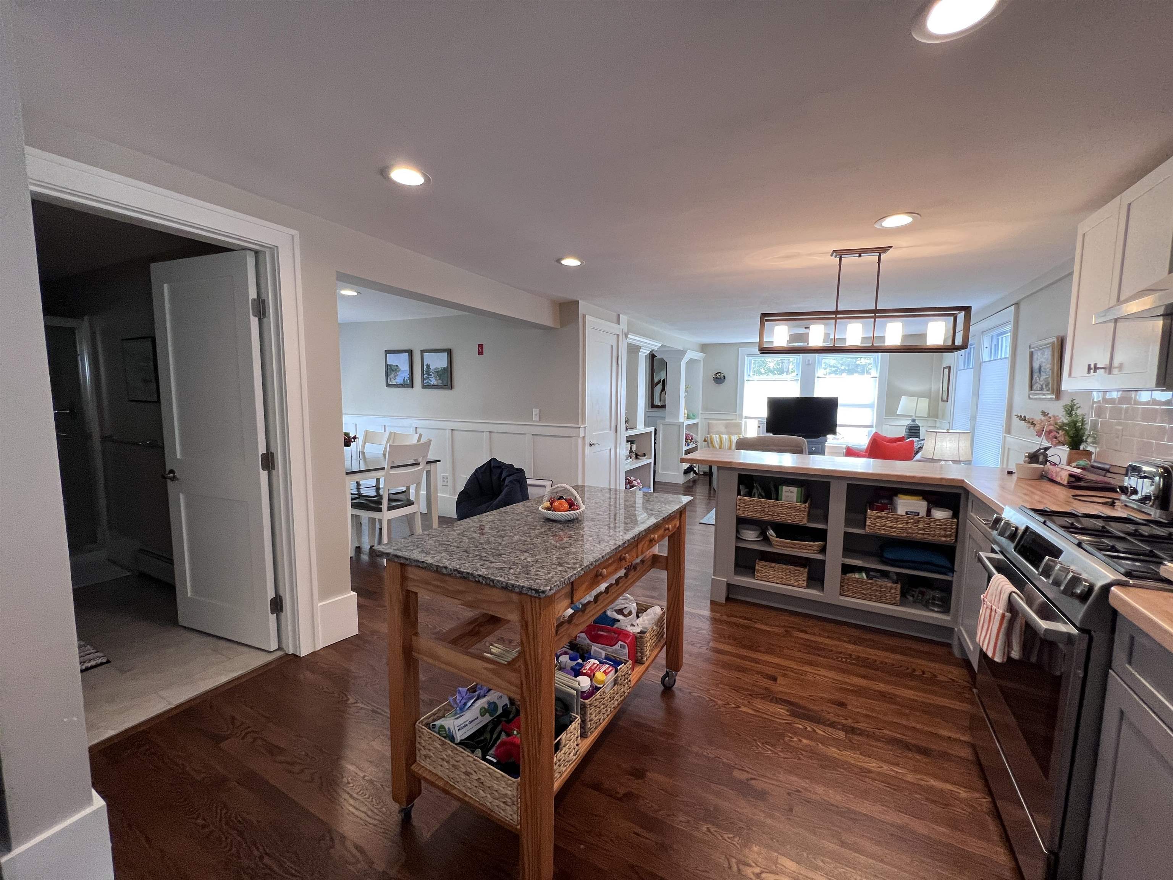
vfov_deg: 89.9
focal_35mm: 13
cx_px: 586
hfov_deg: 106.2
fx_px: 441
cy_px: 440
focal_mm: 1.57
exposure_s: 1/120
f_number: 1.8
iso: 160
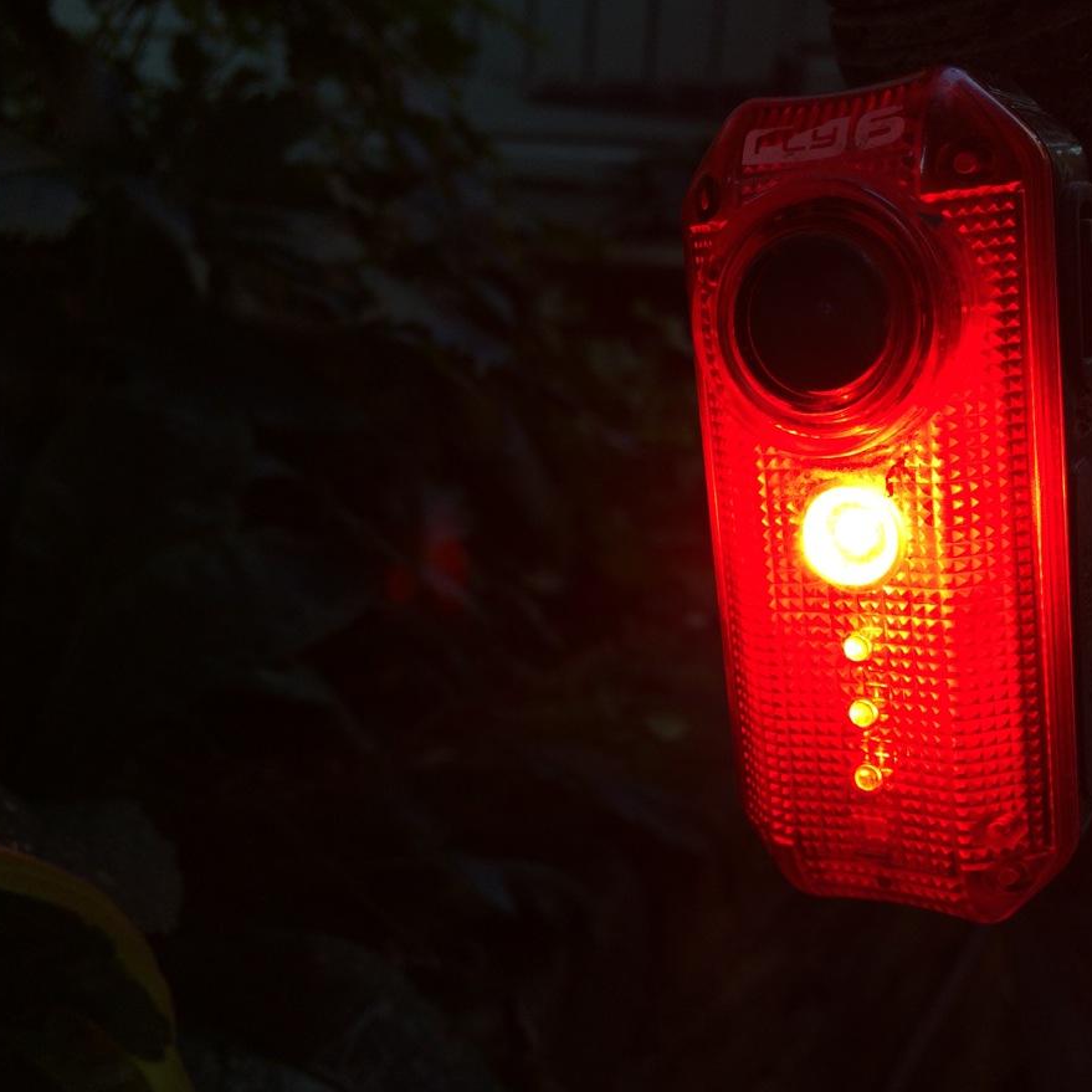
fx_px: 1249
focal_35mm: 35
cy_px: 558
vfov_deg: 47.2
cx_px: 632
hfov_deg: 47.1
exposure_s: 1/207
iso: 32
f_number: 2.2
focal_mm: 4.15
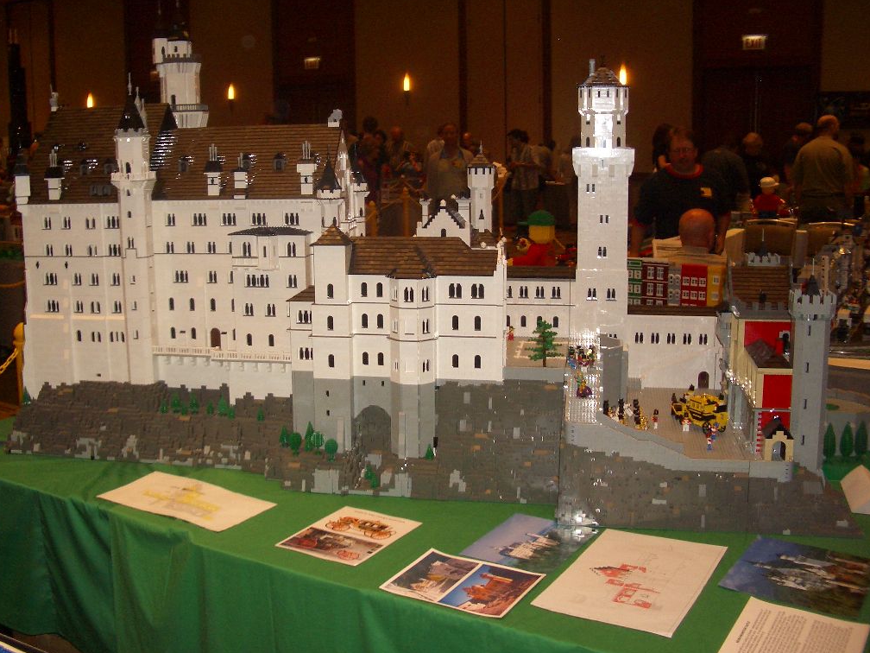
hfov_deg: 46.7
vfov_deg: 35.9
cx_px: 375
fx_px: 1005
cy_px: 282
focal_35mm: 40
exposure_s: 1/60
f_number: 2.6
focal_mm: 5.8
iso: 100
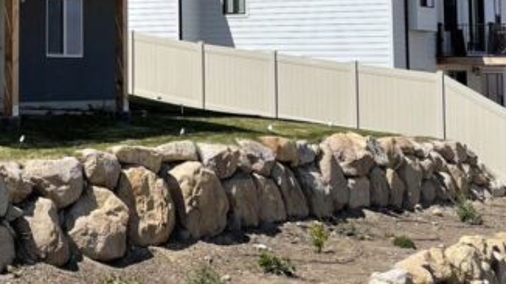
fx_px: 1194
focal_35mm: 89
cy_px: -57
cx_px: 64
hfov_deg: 23.4
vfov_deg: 13.2
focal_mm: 5.1
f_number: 1.6
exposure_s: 1/3663
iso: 32
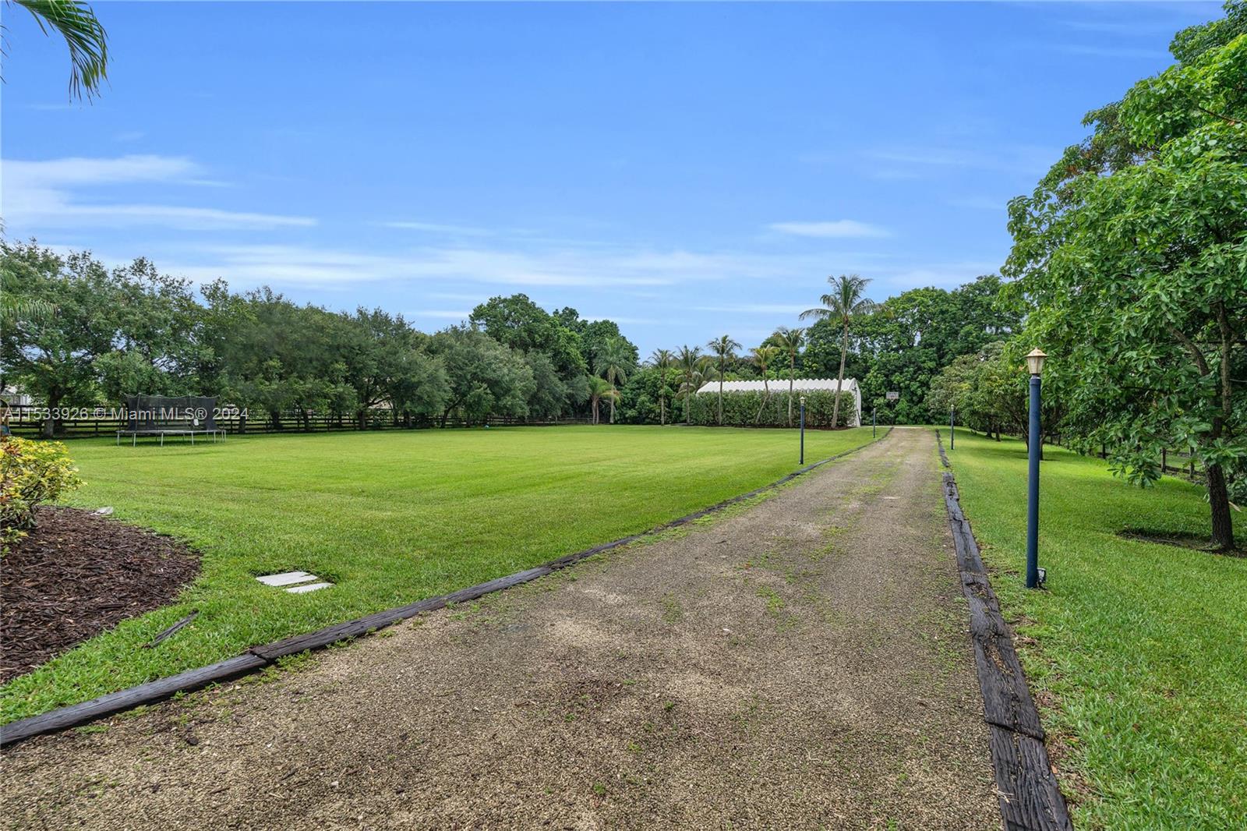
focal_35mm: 16
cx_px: 624
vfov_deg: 73.7
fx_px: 554
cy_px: 416
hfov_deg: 96.7
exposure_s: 1/1000
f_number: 9
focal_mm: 16
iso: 320
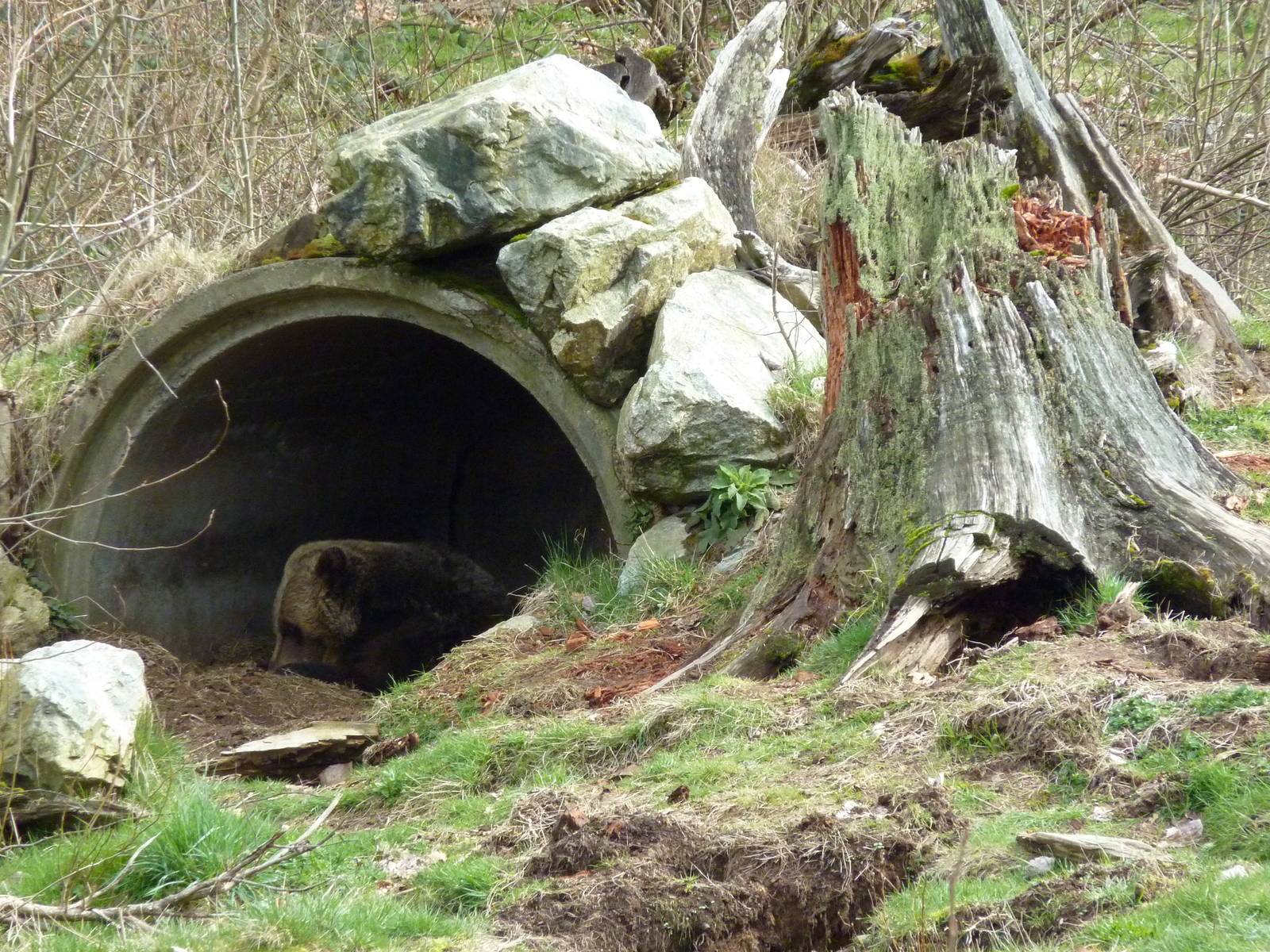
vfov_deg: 5.0
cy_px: 476
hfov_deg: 6.6
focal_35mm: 300
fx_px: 11006
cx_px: 635
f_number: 4.9
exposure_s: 1/320
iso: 400
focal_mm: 49.2
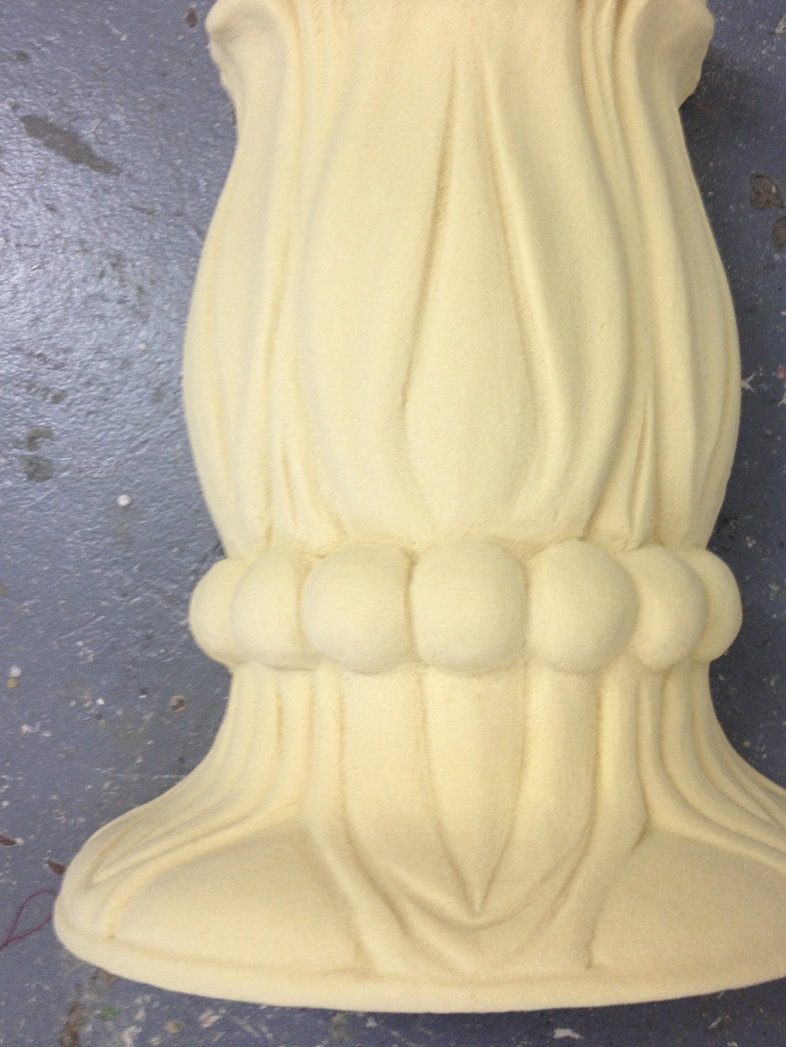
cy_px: 486
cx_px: 473
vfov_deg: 40.4
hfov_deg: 30.8
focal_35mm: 47
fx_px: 1423
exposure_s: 1/20
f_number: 2.4
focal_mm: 4.28
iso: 64
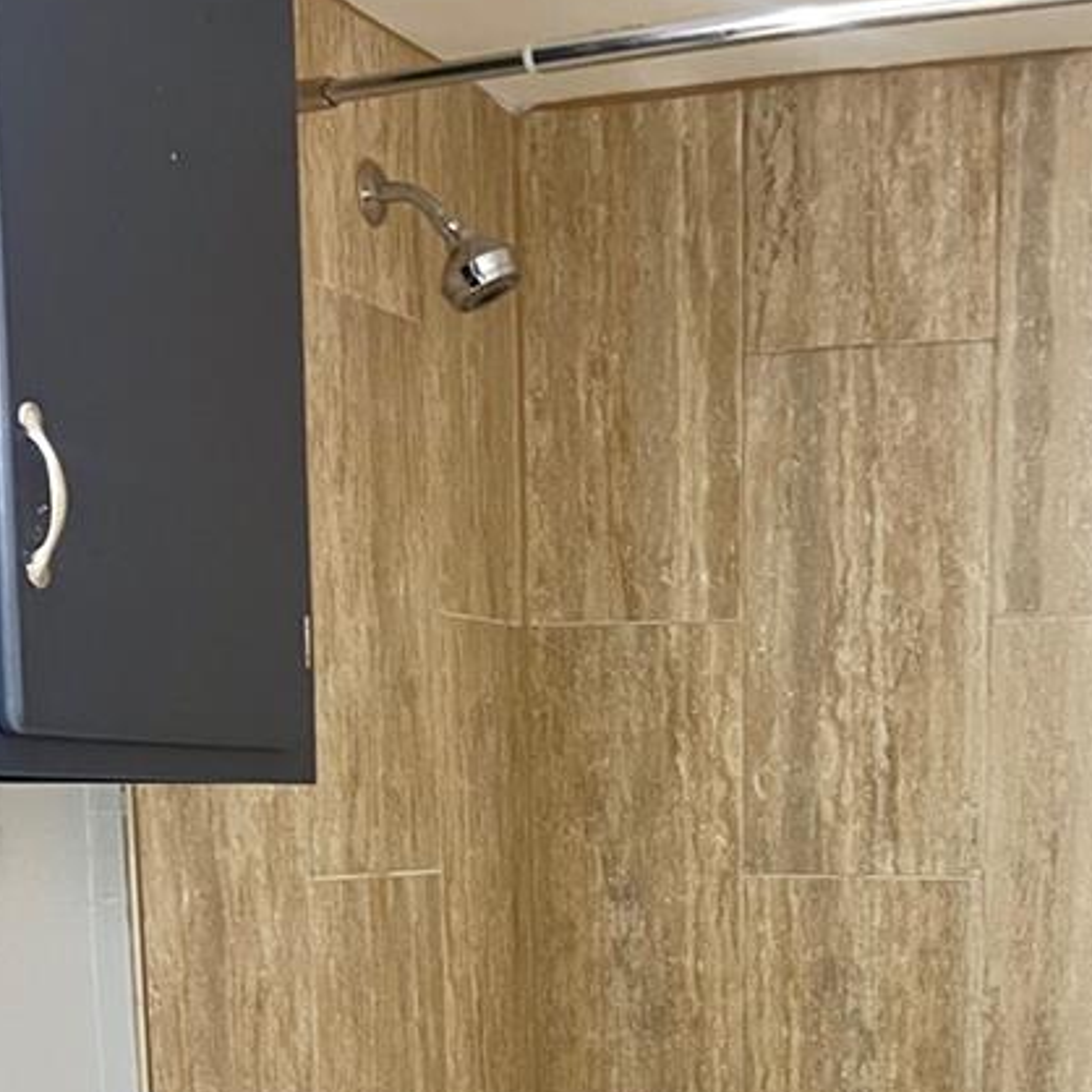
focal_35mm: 66
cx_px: 781
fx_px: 2356
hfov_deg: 25.9
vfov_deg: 24.6
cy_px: 1152
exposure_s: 1/30
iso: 640
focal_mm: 5.7
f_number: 1.5
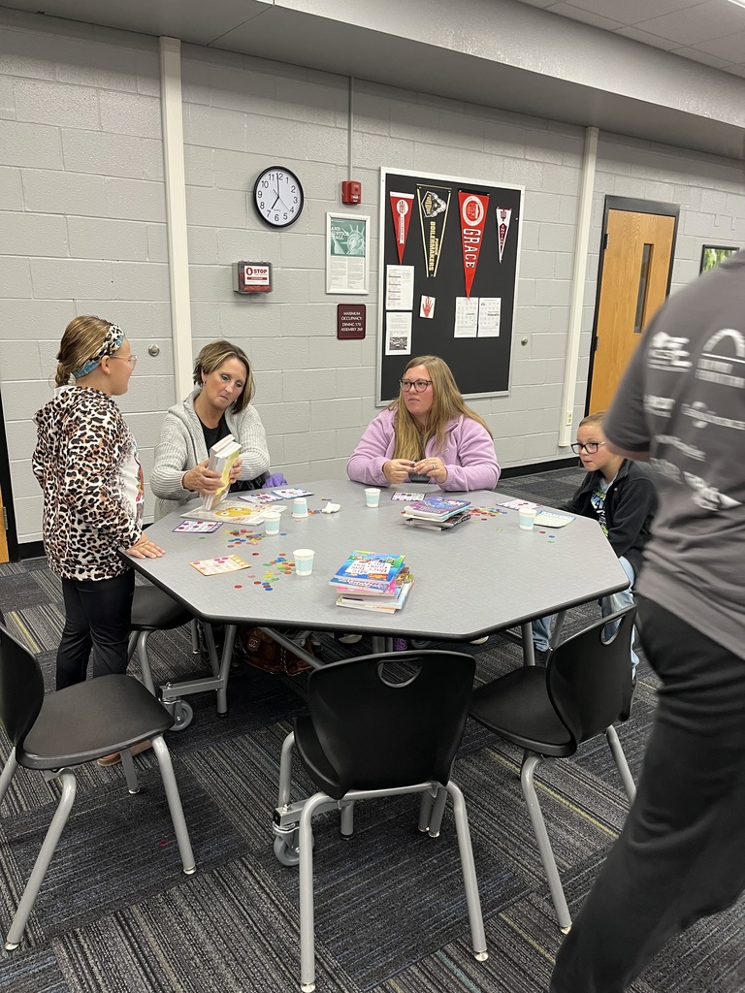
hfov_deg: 53.1
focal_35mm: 26
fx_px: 746
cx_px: 372
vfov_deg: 67.3
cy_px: 496
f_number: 1.6
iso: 125
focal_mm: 5.1
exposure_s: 1/60
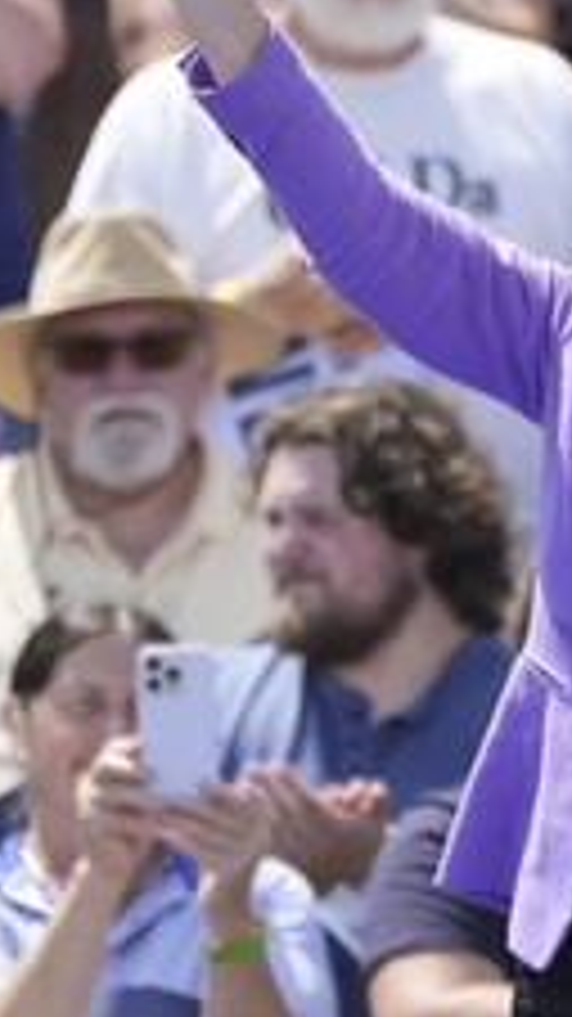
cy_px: 544
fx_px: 40071
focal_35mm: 1485
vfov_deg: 1.5
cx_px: 667
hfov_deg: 0.8
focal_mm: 400
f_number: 7.1
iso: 640
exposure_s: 1/1600
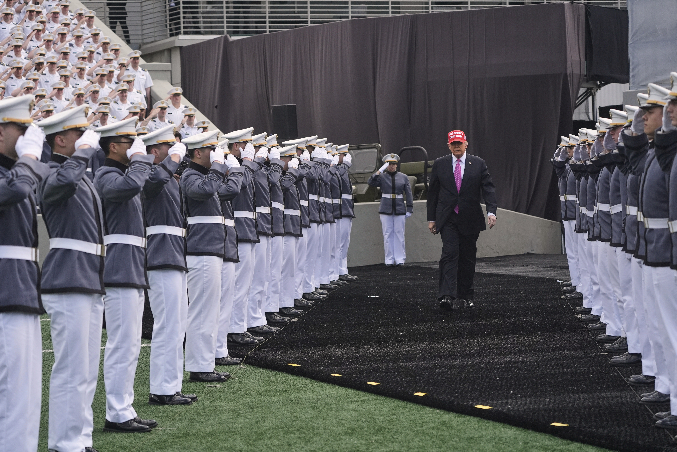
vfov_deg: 13.7
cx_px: 338
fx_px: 1880
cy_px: 226
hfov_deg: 20.4
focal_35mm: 100
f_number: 5.6
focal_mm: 100
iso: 1250
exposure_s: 1/5000
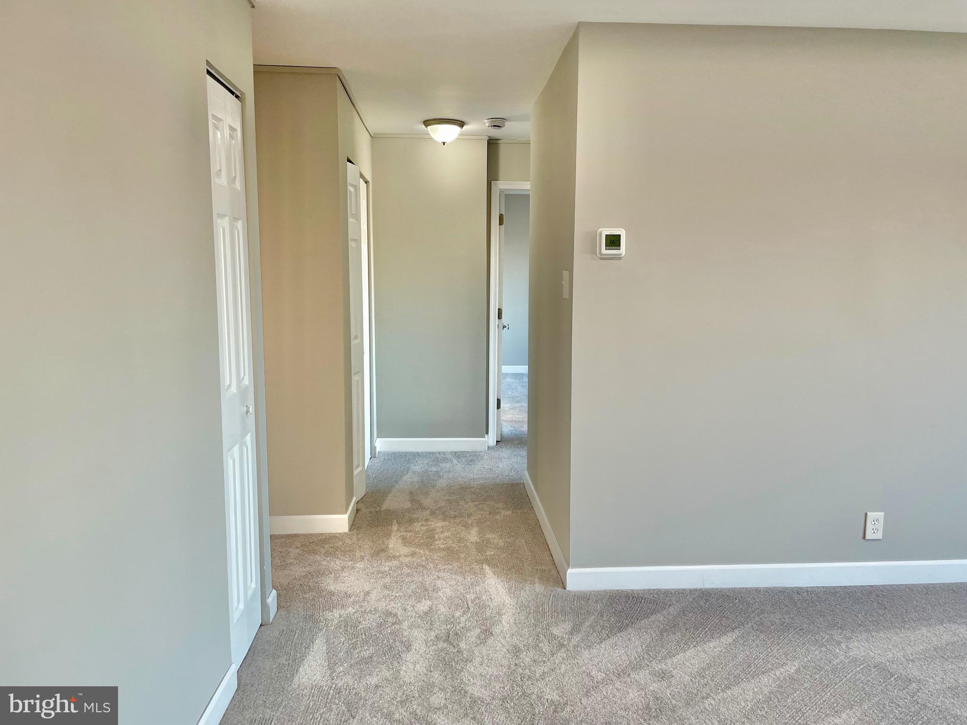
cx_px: 484
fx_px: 726
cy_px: 362
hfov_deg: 67.3
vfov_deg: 53.1
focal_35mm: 26
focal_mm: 4.2
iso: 100
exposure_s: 1/120
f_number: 1.6
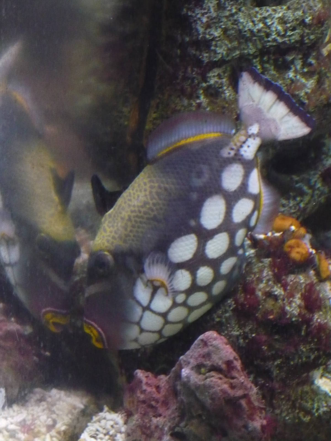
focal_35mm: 100
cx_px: 166
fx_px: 1275
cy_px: 220
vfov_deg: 19.6
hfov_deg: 14.8
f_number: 5.1
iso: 800
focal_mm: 16.5
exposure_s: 1/8
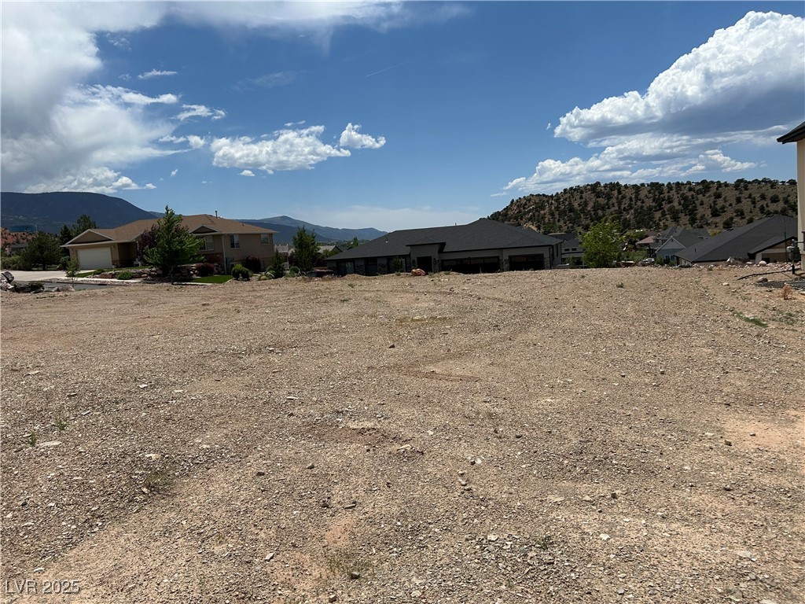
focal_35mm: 26
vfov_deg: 53.1
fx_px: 605
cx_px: 402
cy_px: 302
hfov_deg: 67.3
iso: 50
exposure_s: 1/9434
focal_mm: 5.7
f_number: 1.5
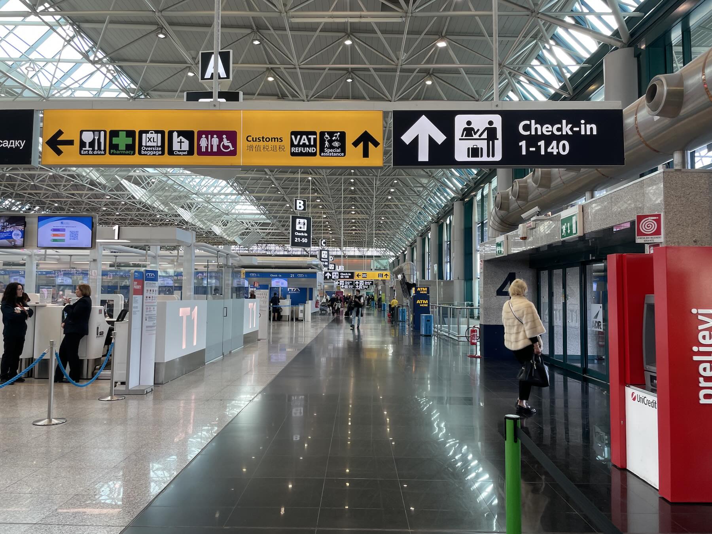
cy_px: 267
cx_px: 356
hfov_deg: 67.3
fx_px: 535
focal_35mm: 26
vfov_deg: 53.1
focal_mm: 4.2
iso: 50
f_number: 1.6
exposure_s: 1/100
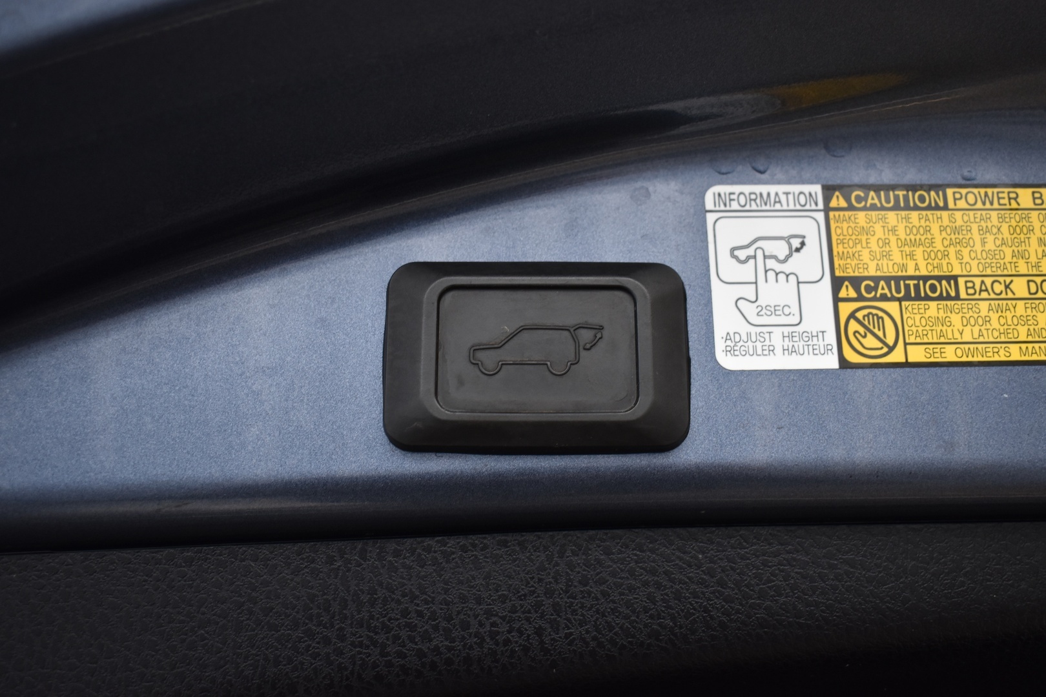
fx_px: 1177
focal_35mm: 40
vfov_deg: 33.0
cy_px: 348
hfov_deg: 47.9
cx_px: 523
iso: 560
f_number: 4
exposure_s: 1/40
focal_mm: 27
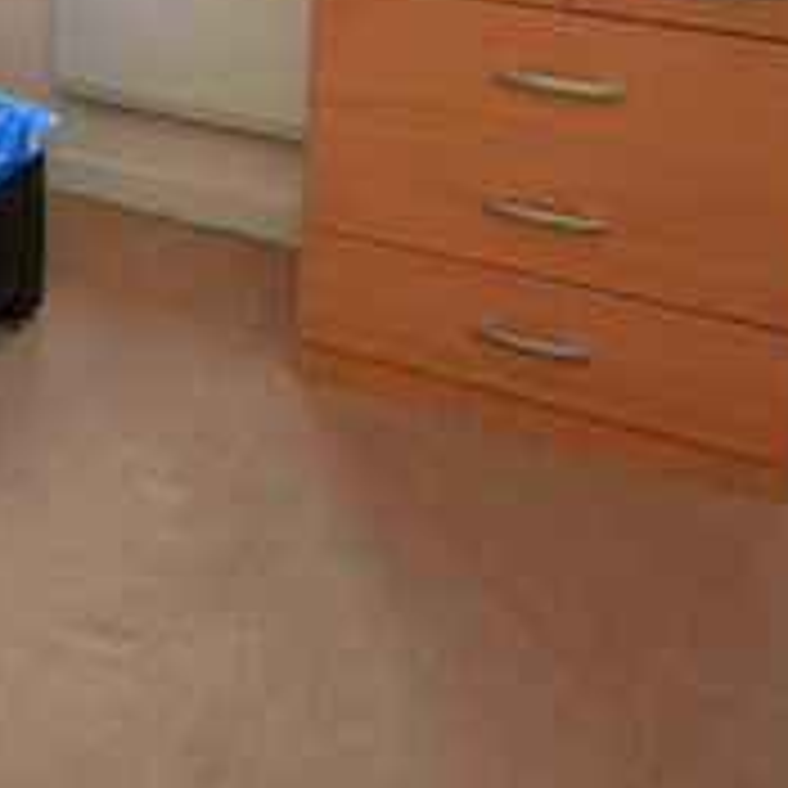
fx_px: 1313
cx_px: 113
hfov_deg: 32.1
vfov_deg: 30.6
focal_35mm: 51
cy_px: -27
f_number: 4
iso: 400
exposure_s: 1/60
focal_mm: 10
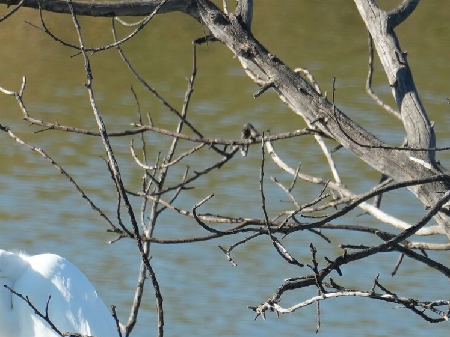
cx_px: 11
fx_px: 21658
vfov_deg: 0.9
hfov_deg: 1.2
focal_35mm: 1666
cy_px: 277
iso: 320
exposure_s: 1/500
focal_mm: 300
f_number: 7.1
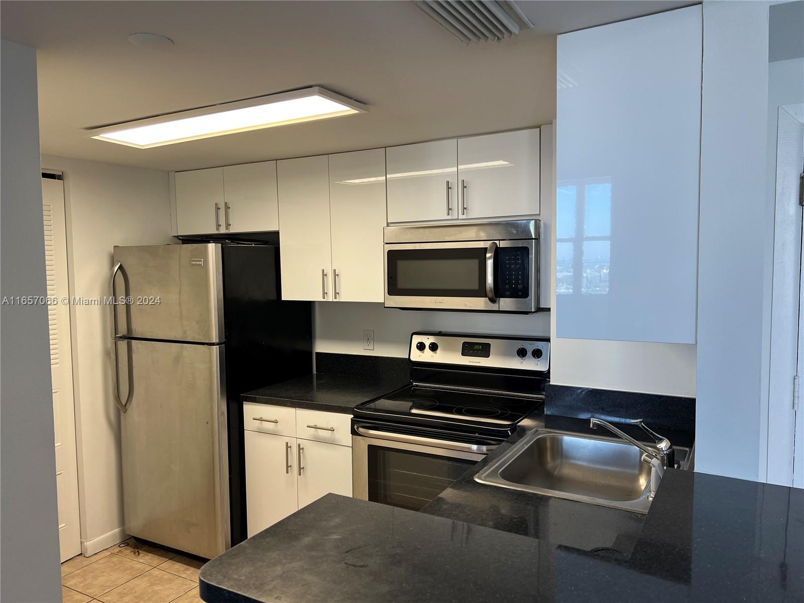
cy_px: 302
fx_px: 604
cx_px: 402
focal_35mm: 26
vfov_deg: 53.1
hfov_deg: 67.3
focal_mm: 5.7
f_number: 1.5
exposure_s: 1/120
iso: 80
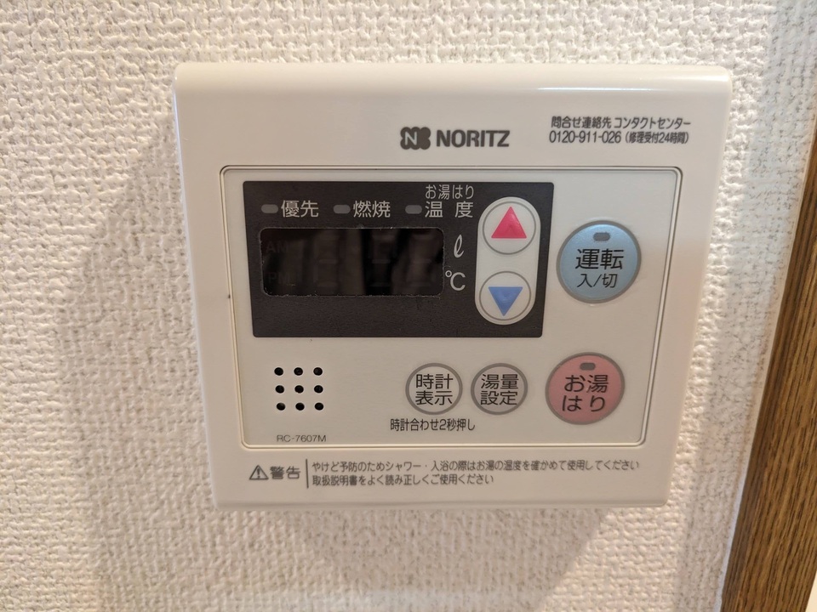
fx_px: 590
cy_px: 306
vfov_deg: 54.9
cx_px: 408
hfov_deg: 69.4
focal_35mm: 25
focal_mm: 5.43
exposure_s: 1/60
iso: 529
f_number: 1.89
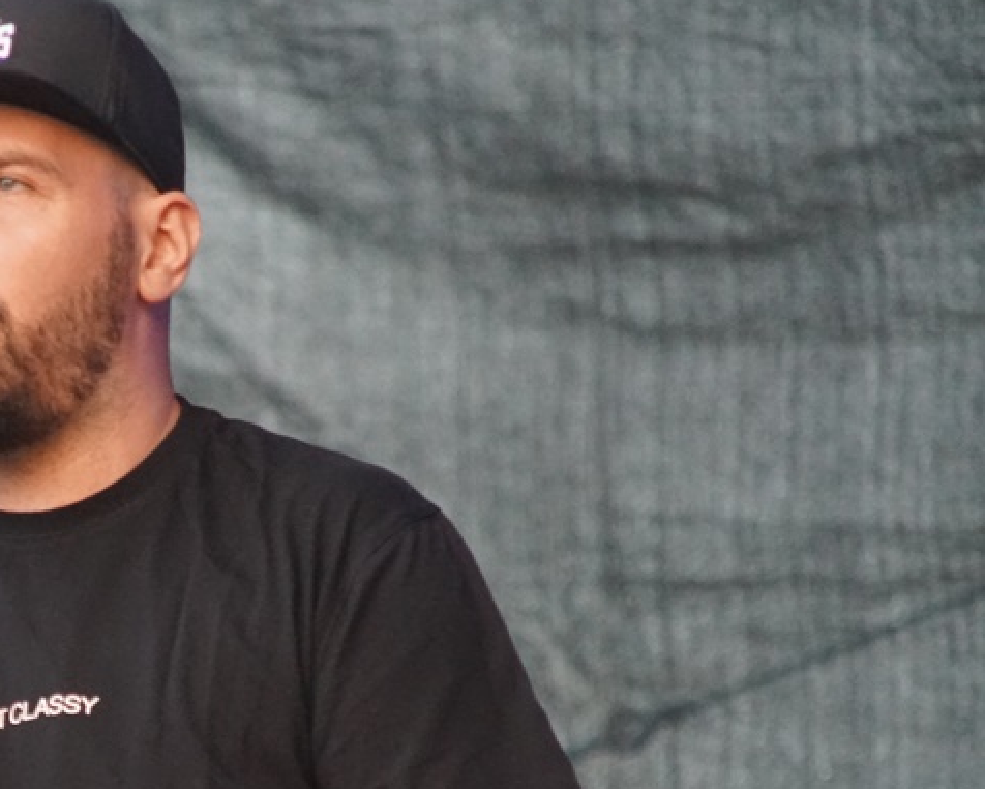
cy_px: 629
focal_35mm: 592
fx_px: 17262
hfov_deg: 3.3
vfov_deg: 2.6
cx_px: -46
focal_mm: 200
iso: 3200
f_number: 6.3
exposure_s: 1/100
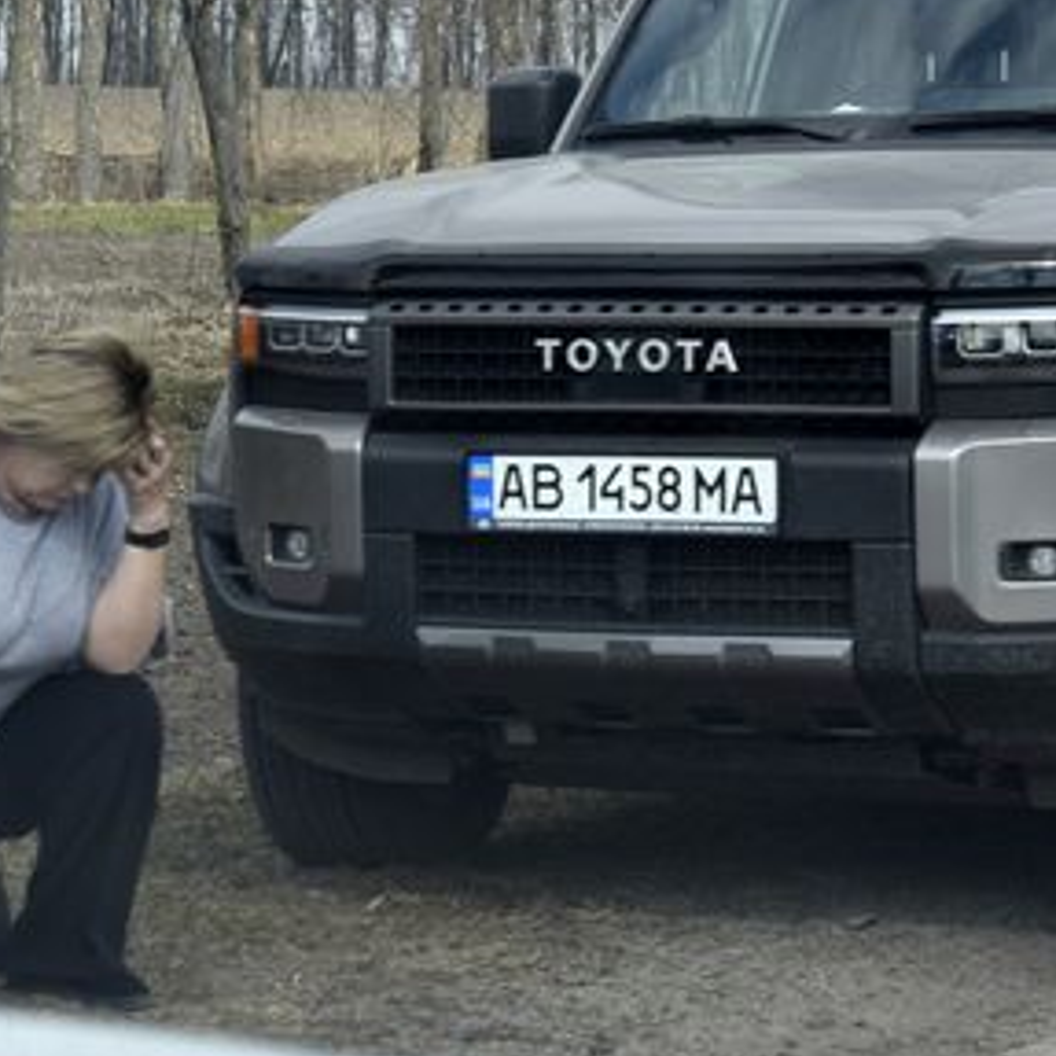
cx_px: 239
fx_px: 6320
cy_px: 237
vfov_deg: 9.5
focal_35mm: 183
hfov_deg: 9.5
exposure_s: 1/250
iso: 200
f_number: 8
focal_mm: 55
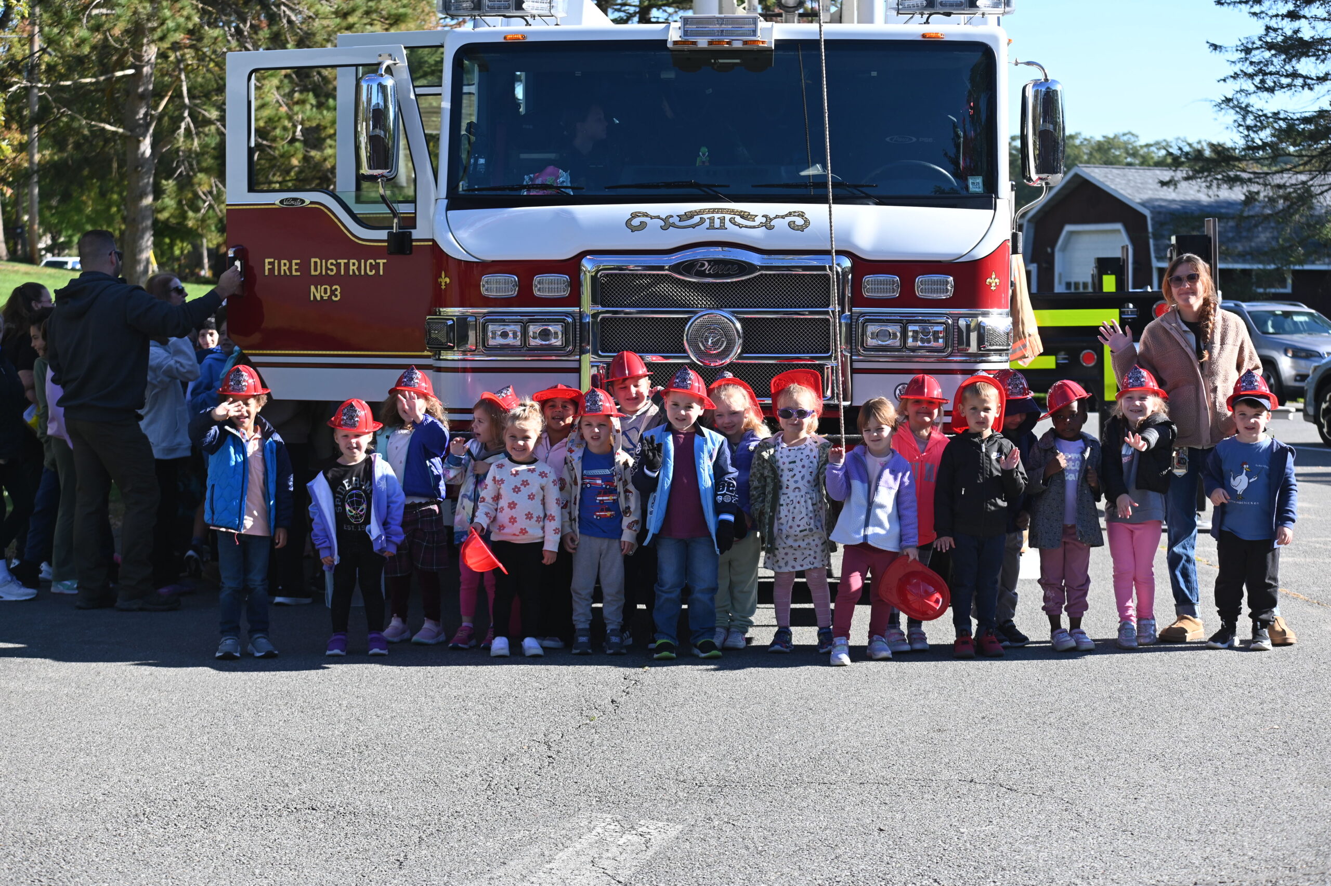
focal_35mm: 70
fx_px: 2587
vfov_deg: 19.4
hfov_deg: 28.9
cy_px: 443
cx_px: 666
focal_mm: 70
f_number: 5
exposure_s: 1/500
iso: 200
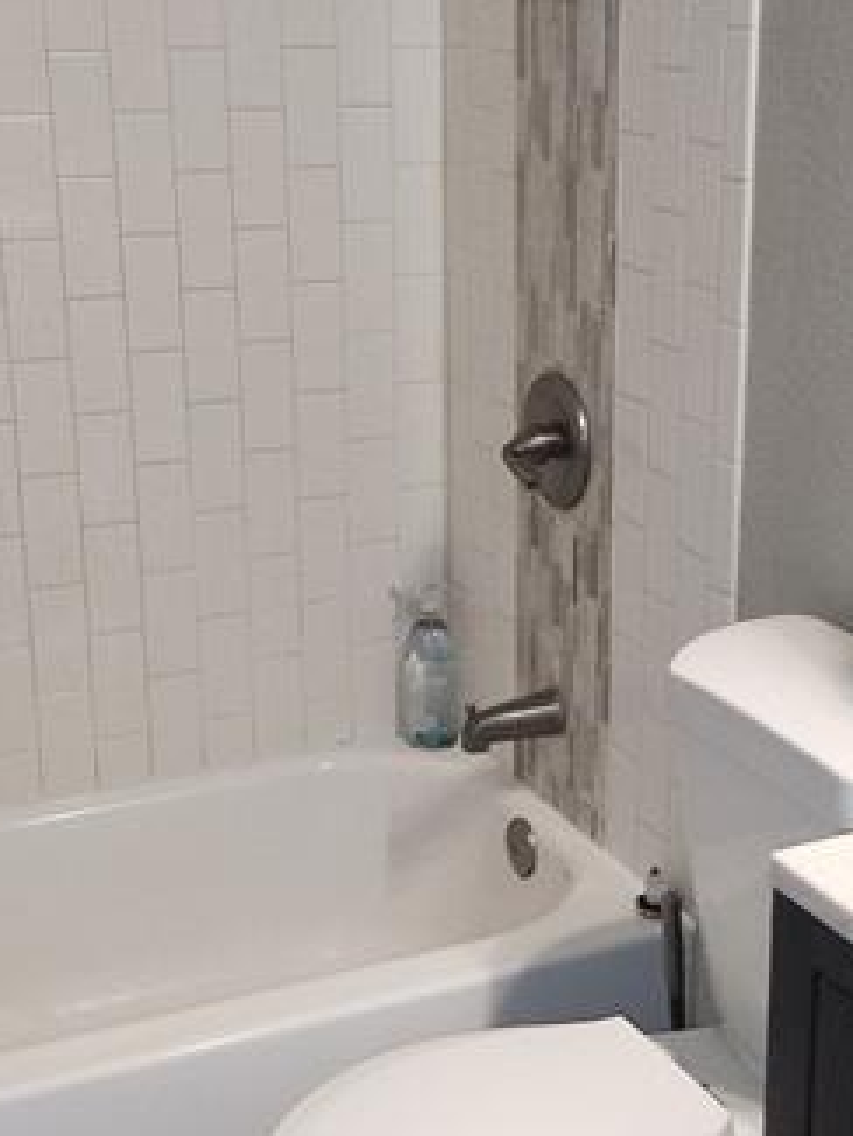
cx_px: 558
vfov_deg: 32.7
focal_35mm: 59
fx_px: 1937
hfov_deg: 24.7
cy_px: 608
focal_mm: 4.71
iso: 224
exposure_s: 1/50
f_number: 1.7
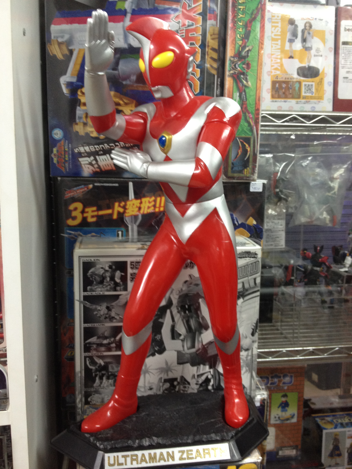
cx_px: 176
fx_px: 475
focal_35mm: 35
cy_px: 234
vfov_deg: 52.6
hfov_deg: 40.7
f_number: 2.4
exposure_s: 1/20
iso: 125
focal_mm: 4.28
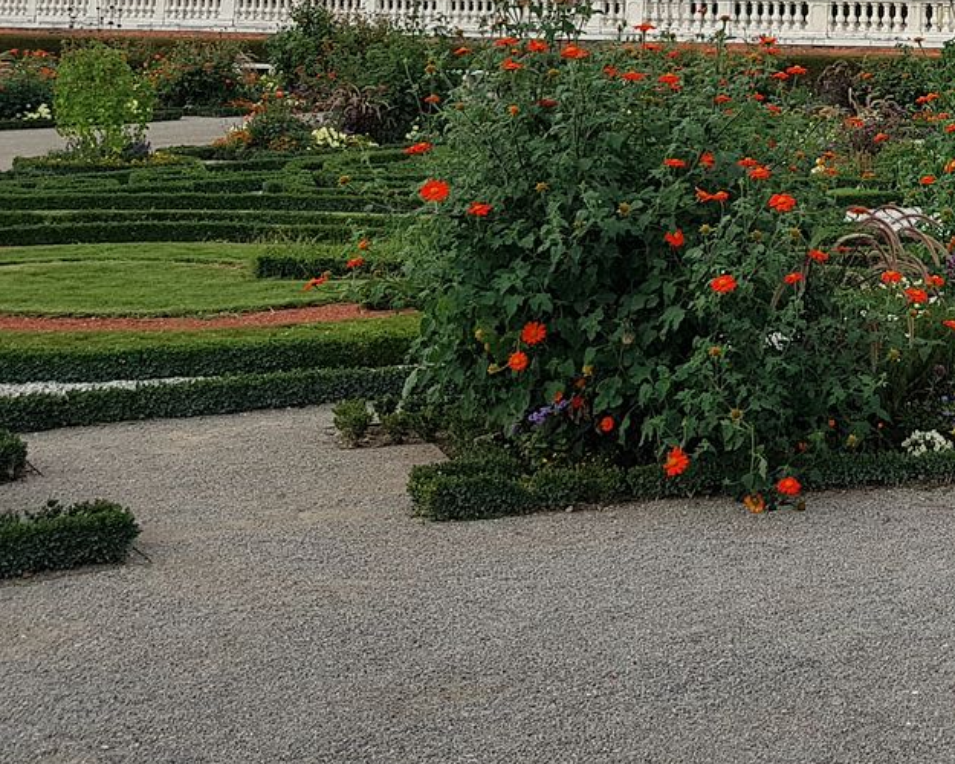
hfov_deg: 26.0
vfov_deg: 22.0
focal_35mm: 65
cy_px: -110
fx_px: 1837
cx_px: 1148
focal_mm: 4.2
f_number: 1.7
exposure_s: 1/2712
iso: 50
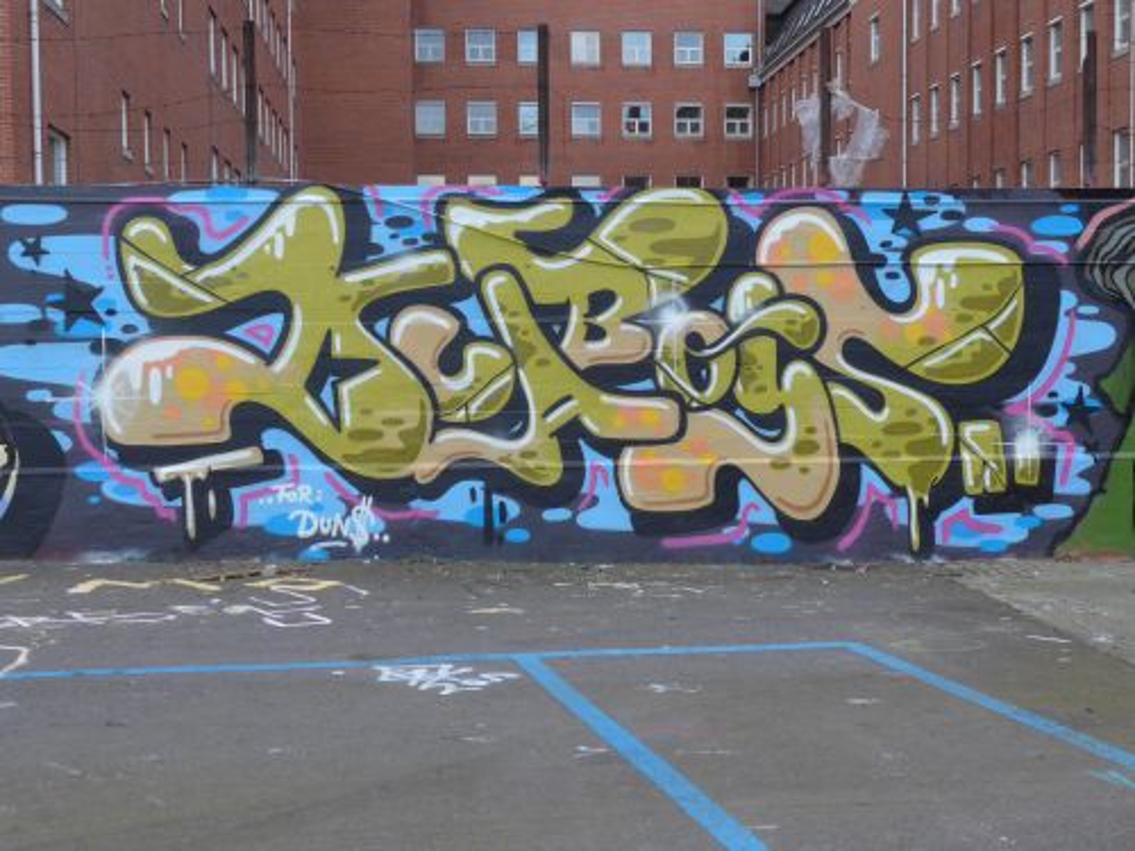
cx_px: 568
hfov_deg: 40.4
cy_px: 426
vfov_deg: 30.9
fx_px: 1541
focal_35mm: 47
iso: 200
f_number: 5
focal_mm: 10.1
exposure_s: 1/60
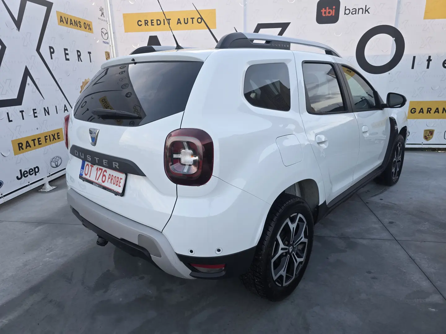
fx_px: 296
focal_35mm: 23
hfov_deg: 73.9
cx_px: 223
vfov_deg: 58.9
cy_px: 167
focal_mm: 6.3
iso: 160
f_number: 1.7
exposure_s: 1/180
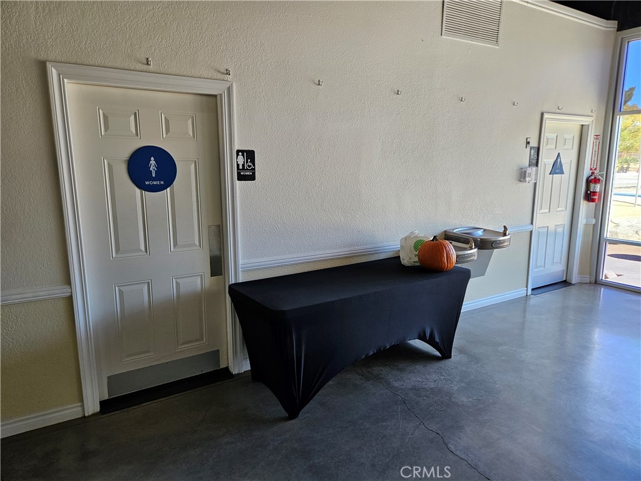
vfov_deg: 58.9
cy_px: 240
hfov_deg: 73.9
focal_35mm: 23
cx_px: 320
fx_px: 426
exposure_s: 1/120
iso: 160
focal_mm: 5.4
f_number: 1.8
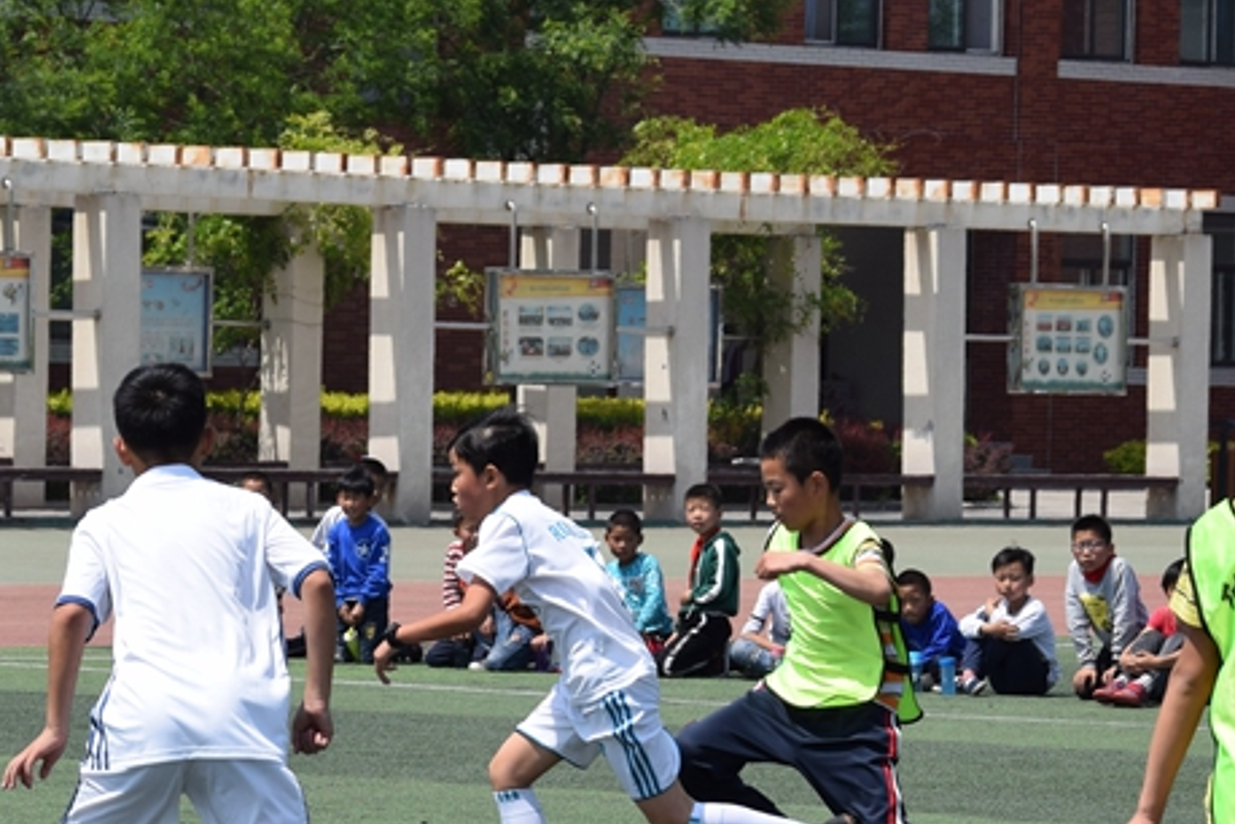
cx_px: 417
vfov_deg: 5.7
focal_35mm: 243
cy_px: 436
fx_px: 8336
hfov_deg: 8.5
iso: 200
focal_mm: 62
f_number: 7.1
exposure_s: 1/800
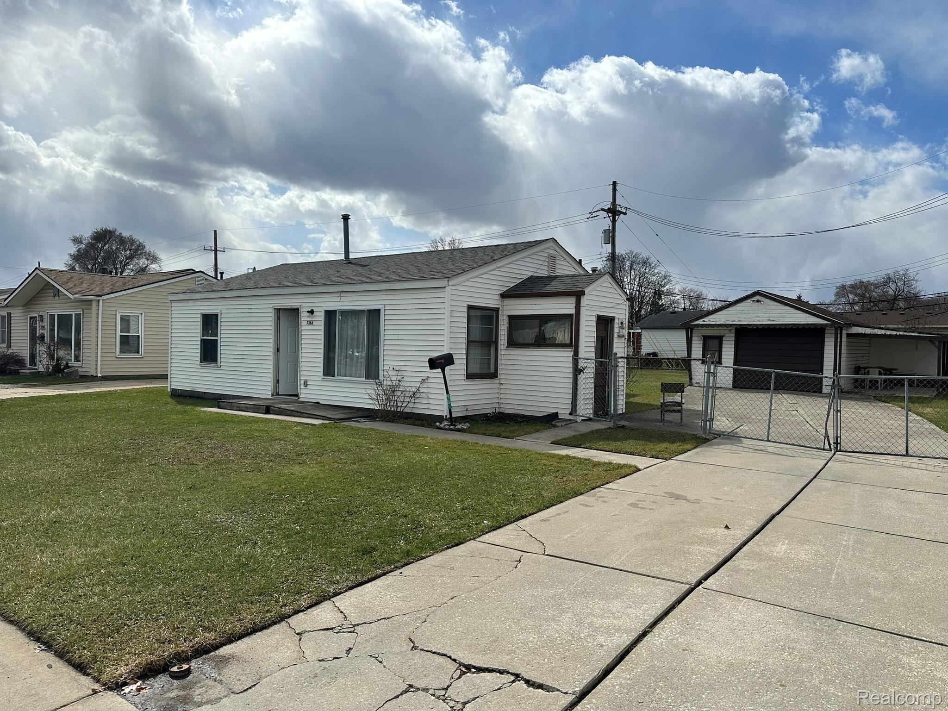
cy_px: 356
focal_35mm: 24
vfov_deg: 56.8
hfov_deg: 71.6
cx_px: 474
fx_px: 657
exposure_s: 1/8929
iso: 80
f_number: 1.78
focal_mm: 6.86
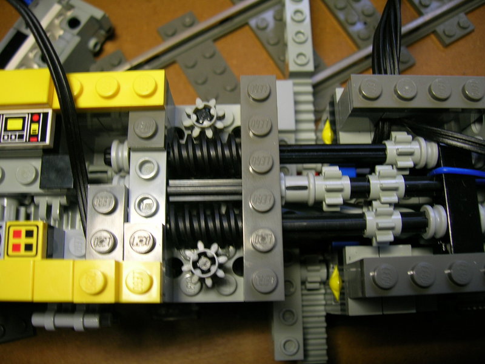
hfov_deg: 54.0
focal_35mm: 34
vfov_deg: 41.8
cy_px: 182
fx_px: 476
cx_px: 242
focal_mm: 5.7
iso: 50
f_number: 2.9
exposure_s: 1/22.3
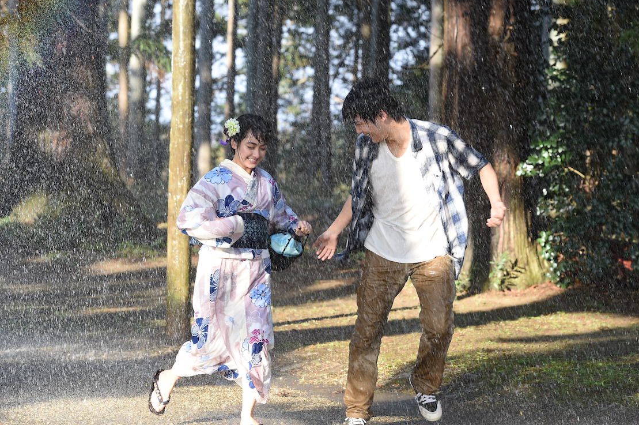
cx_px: 336
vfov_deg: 10.4
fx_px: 2341
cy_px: 203
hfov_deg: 15.5
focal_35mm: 132
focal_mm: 122
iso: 1000
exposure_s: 1/400
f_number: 7.1
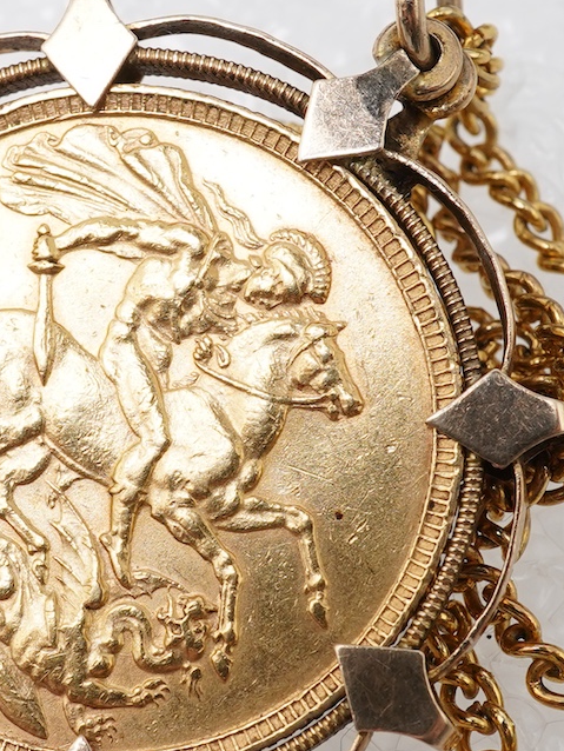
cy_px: 390
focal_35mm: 122
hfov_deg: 12.1
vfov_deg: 16.1
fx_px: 2649
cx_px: 89
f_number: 18
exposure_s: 1/125
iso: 500
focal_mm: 30
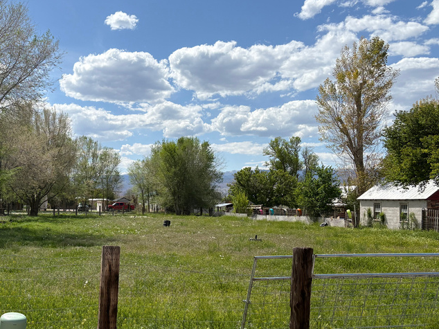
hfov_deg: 43.8
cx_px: 129
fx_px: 532
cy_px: 193
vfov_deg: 34.2
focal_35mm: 42
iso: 50
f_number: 1.6
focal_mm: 5.96
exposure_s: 1/5814
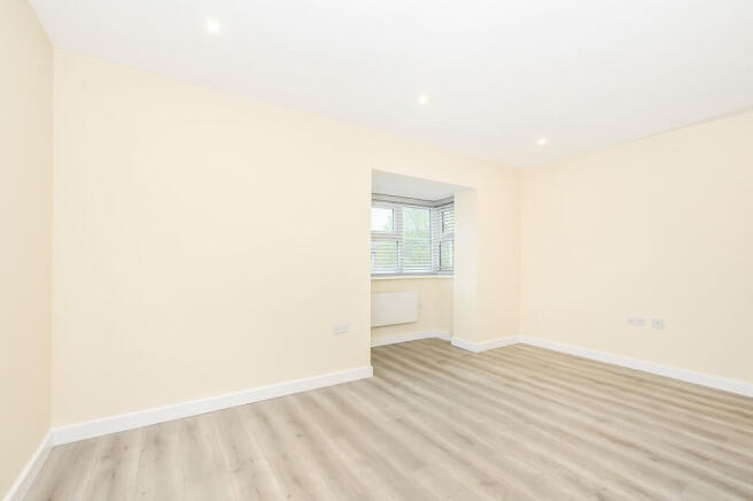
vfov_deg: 77.2
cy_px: 250
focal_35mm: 15
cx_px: 376
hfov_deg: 100.4
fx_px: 313
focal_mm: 10
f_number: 11
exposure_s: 1/8
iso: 250
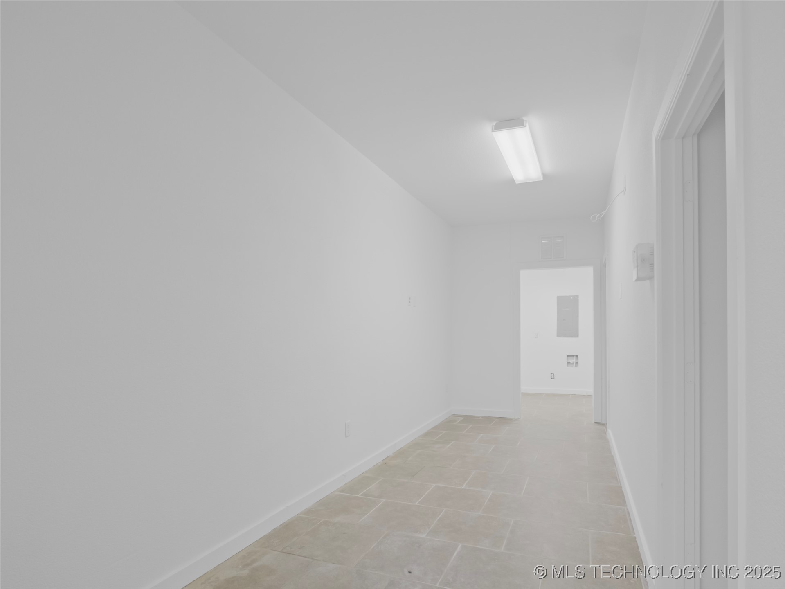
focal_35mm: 18
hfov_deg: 87.7
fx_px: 408
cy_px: 294
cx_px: 392
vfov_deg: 71.6
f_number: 9
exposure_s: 1/6
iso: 500
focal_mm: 9
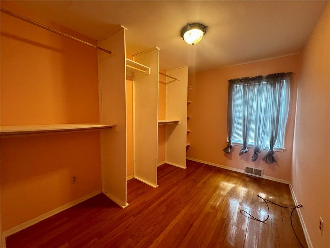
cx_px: 165
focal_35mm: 14
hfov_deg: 102.1
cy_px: 124
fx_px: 133
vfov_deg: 85.7
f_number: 2.2
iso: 800
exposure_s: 1/60
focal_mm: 2.22
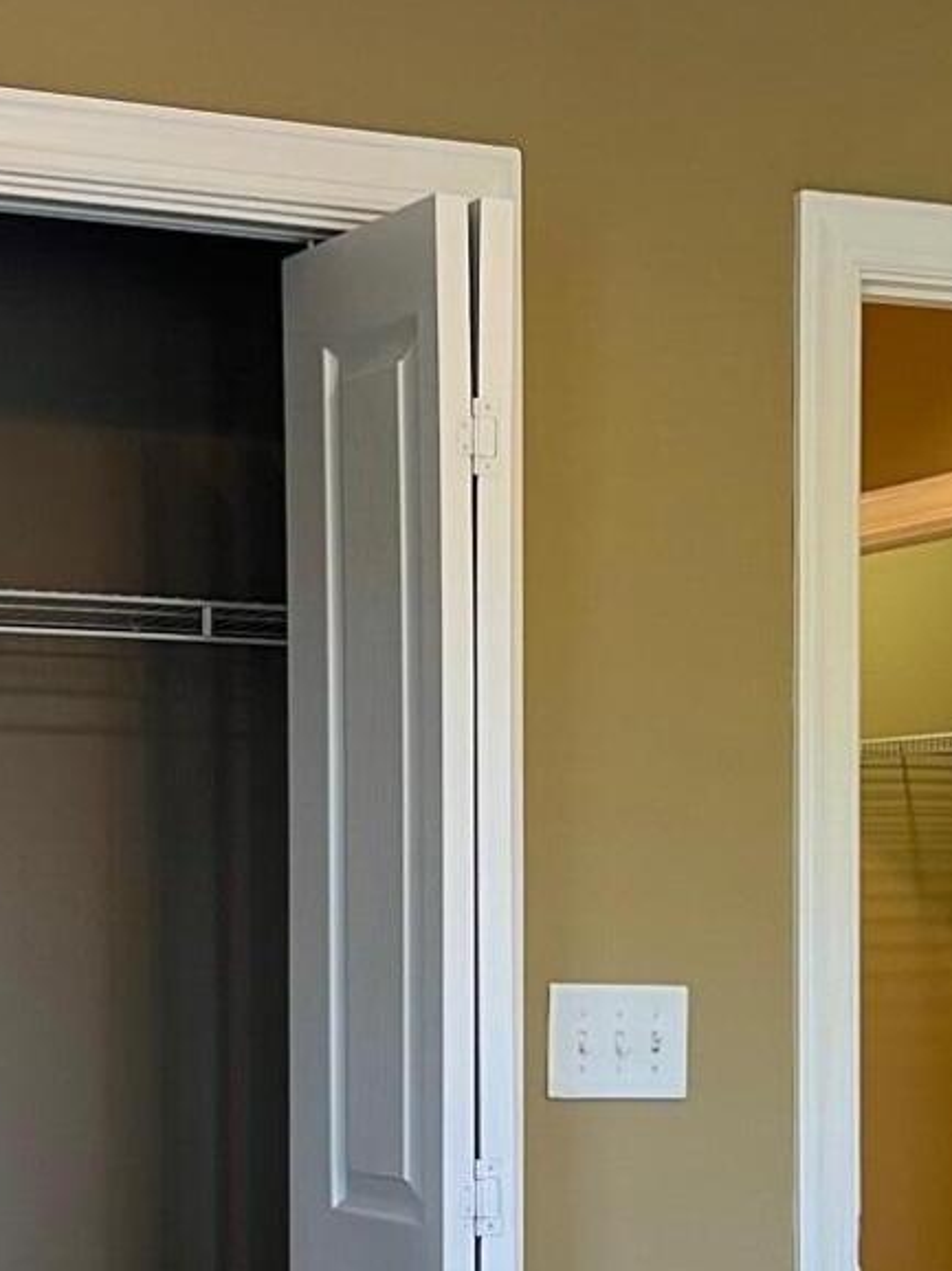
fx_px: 3303
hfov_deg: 16.4
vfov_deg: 21.6
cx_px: 488
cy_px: 908
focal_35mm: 90
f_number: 1.5
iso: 125
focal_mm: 5.7
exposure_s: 1/60
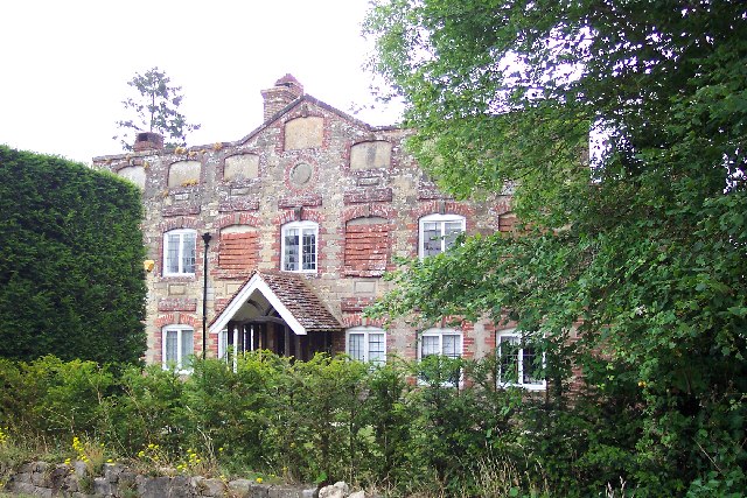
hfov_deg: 50.7
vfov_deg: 35.1
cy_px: 249
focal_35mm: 38
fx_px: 789
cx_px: 374
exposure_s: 1/125
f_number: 2.8
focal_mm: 8
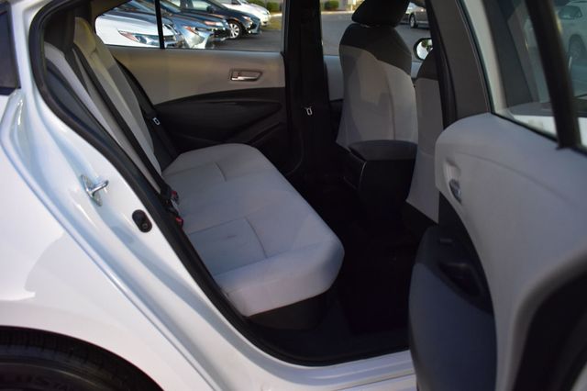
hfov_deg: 62.0
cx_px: 294
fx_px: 489
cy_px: 196
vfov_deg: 43.6
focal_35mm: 30
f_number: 3.5
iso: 1600
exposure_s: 1/6
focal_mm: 20
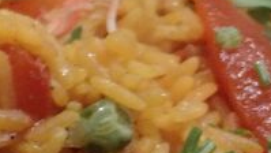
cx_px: -426
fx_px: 1243
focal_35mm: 173
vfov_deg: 7.0
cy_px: 193
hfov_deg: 10.4
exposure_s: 1/40
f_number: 1.7
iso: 603
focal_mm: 4.71
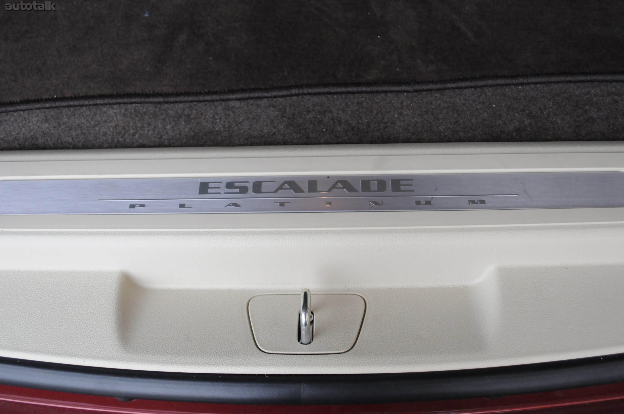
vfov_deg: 34.1
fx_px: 675
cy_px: 207
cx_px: 312
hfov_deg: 49.6
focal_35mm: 39
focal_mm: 26
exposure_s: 1/1250
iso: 2000
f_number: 4.5
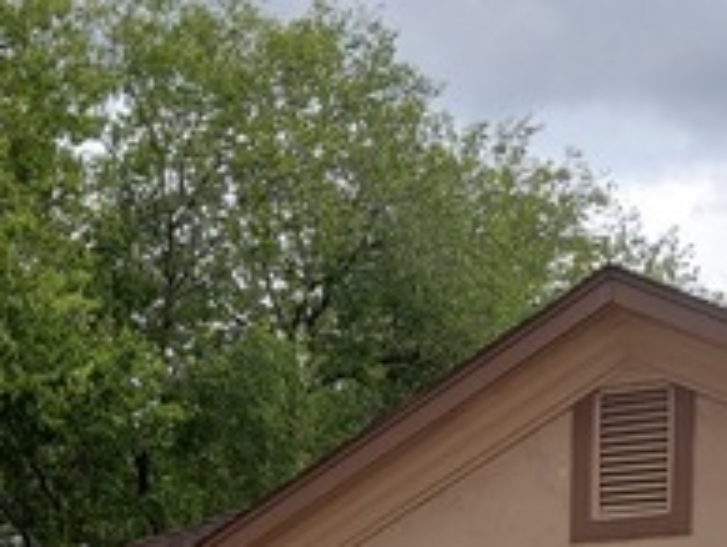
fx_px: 1871
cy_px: 779
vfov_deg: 15.5
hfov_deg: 21.9
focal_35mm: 89
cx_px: 285
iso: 20
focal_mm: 4
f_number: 1.8
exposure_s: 1/150
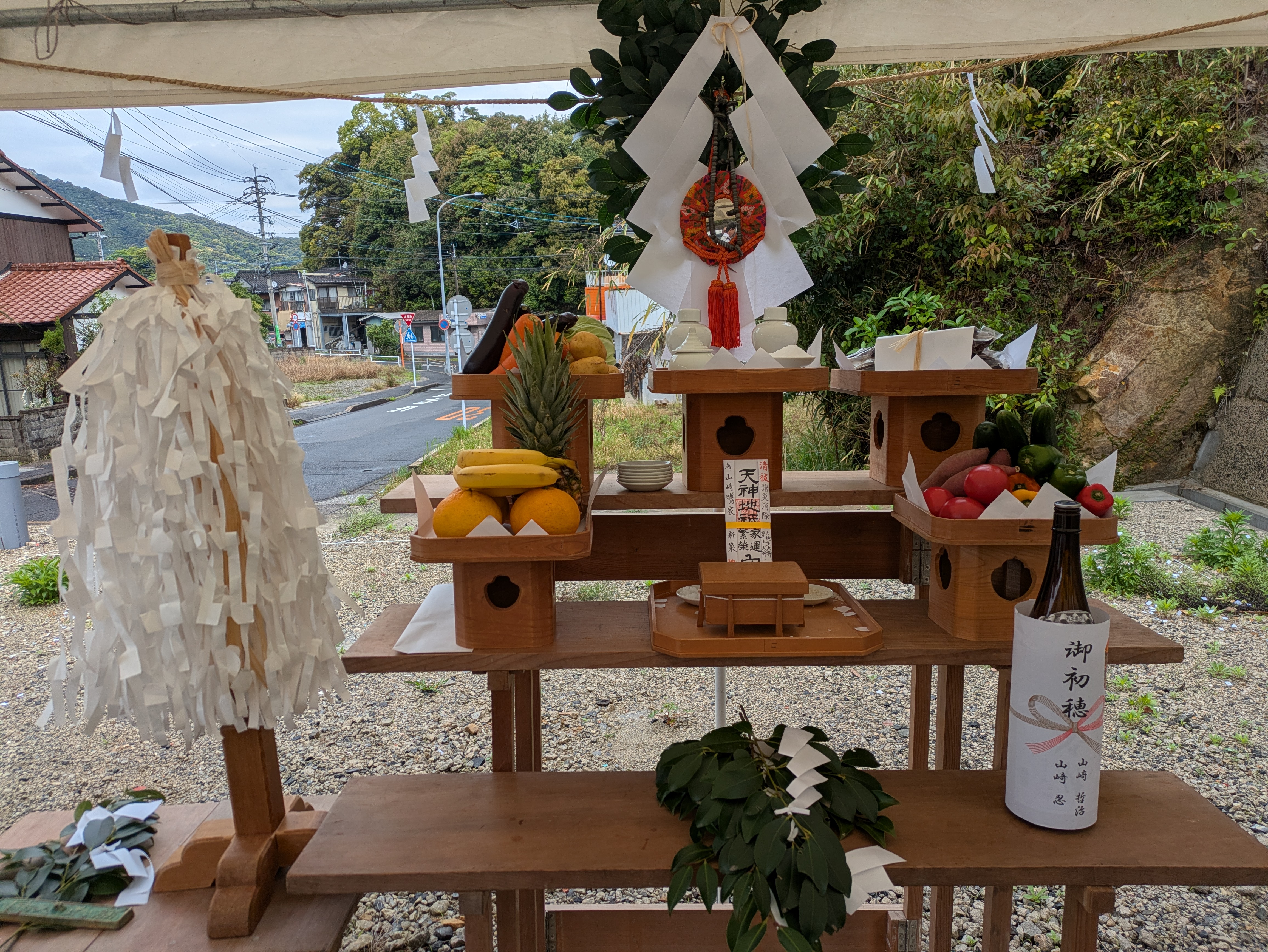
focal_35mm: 25
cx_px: 634
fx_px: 916
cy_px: 476
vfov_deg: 54.9
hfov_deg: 69.4
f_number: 1.89
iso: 43
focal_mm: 5.43
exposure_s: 1/1076
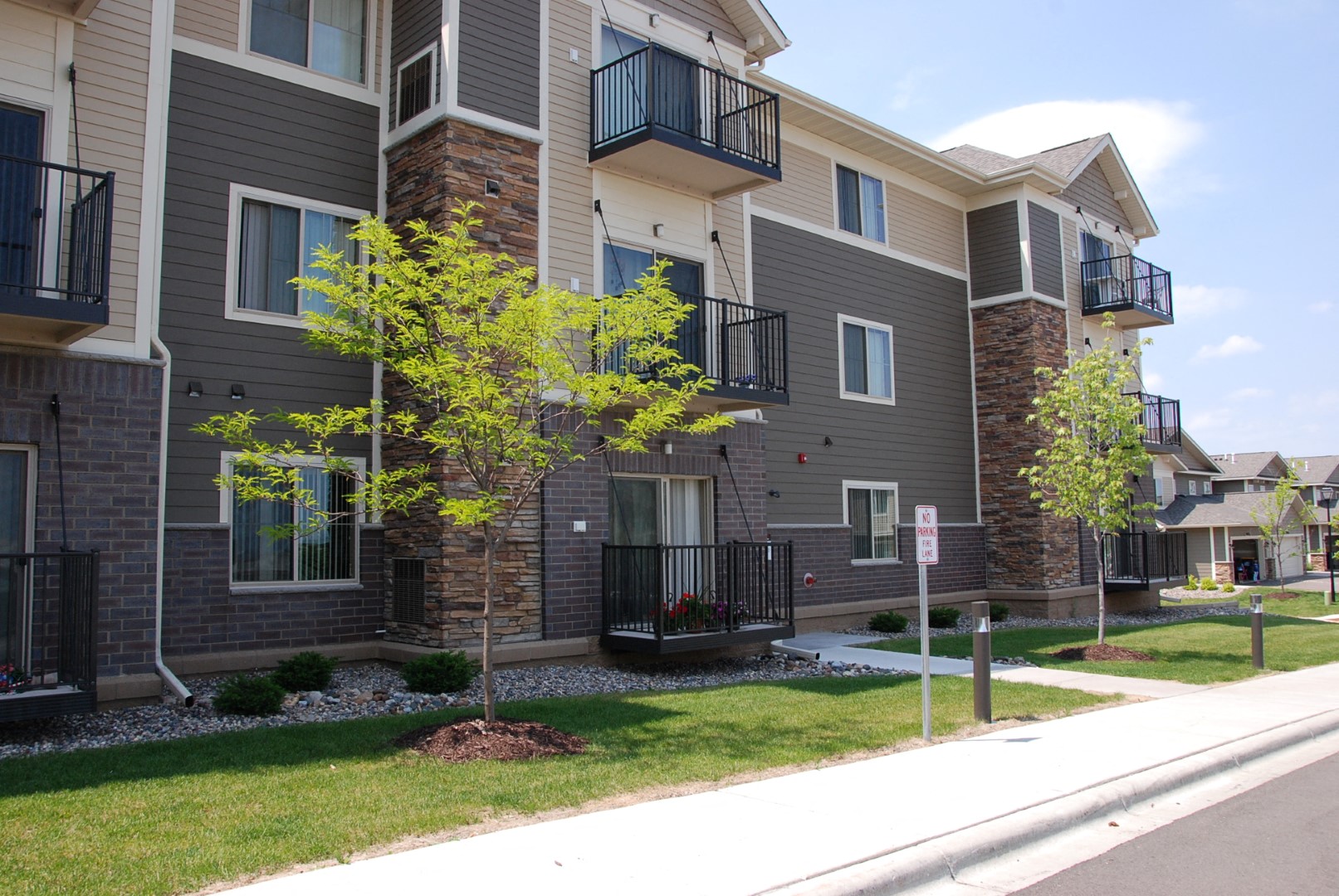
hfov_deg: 67.3
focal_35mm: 27
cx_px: 670
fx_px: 1006
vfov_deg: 48.1
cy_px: 448
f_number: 10
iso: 400
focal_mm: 18
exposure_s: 1/400
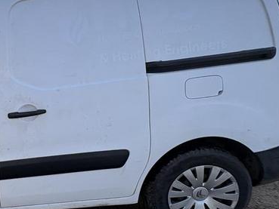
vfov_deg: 41.6
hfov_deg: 45.3
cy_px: 84
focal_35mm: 34
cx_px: -2
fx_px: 274
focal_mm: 2.22
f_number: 2.2
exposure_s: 1/582
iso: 40
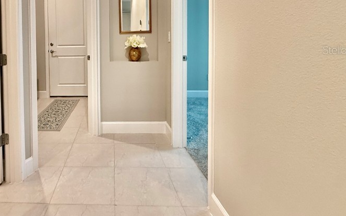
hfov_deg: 73.8
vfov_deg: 50.4
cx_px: 104
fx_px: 217
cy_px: 50
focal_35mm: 23
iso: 250
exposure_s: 1/60
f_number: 2.2
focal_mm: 2.22
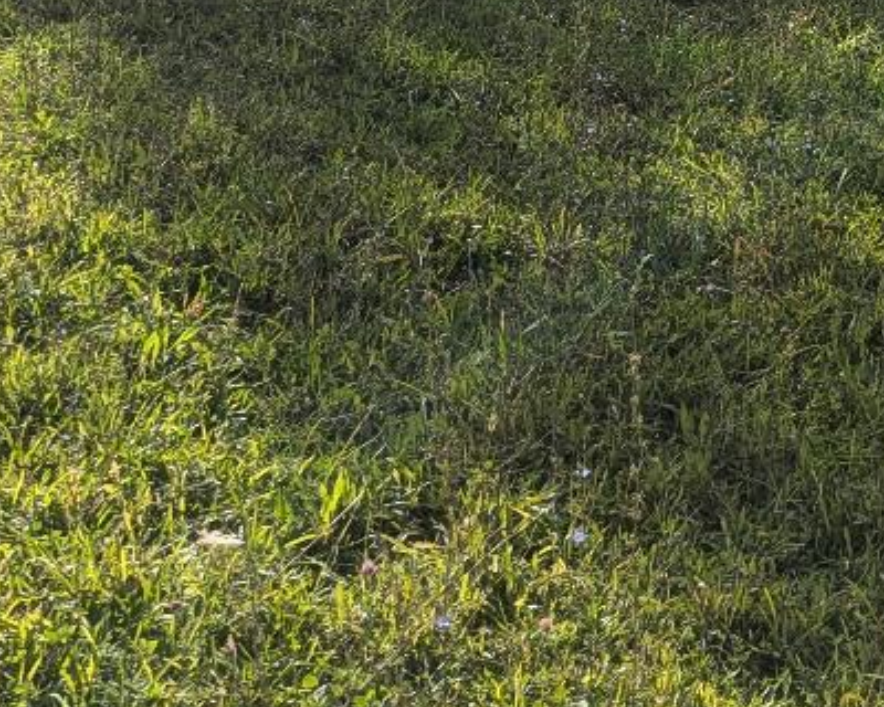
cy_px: -299
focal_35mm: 88
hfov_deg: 21.7
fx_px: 2302
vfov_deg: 16.2
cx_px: 482
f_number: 1.85
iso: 30
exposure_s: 1/1953
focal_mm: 6.81
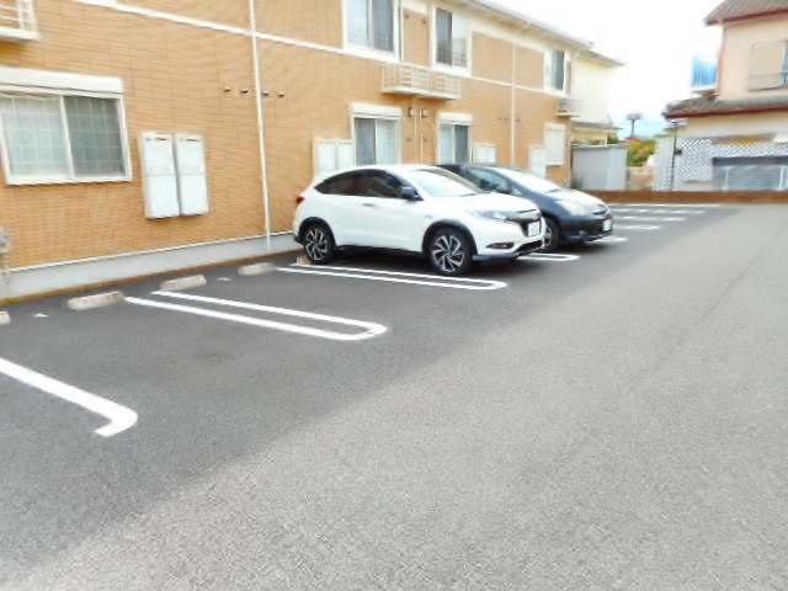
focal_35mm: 25
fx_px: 569
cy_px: 296
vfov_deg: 54.9
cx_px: 394
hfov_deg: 69.4
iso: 80
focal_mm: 4.5
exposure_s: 1/160
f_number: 3.7
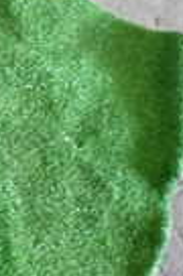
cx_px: -417
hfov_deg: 8.9
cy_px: 20
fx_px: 881
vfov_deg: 17.5
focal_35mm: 115
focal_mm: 4.5
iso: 320
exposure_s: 1/30
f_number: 2
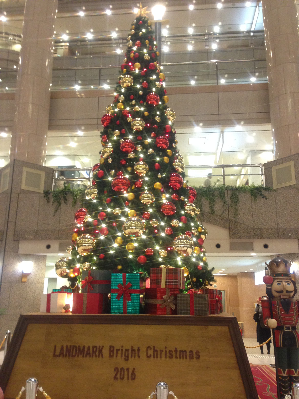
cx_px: 150
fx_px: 380
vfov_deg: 55.4
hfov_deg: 42.9
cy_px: 200
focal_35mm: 33
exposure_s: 1/20
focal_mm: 4.12
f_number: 2.4
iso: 200
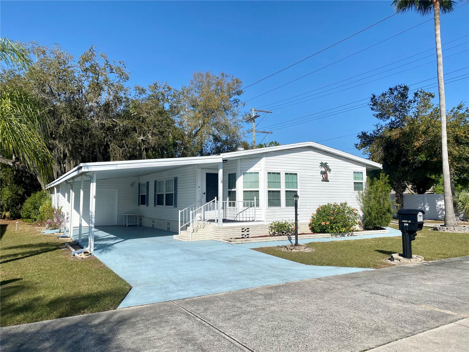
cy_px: 176
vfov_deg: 53.1
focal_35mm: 26
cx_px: 234
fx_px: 352
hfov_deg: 67.3
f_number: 1.8
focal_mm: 4.25
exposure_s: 1/5495
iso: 32
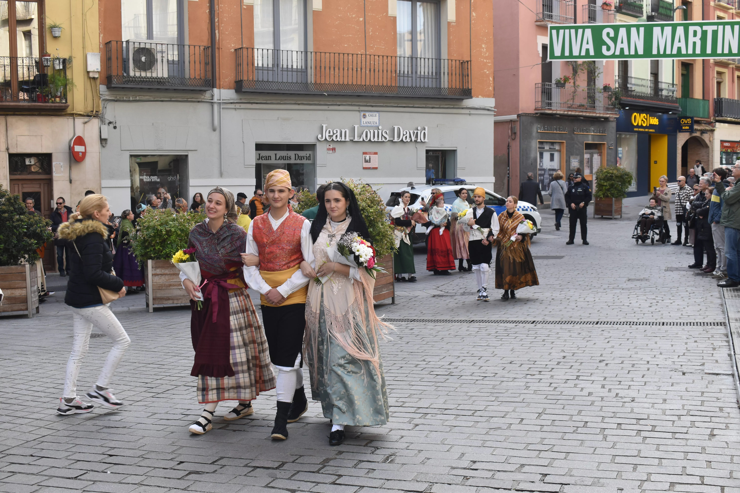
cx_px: 370
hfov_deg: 43.6
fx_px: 925
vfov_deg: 29.9
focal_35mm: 45
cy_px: 246
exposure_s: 1/250
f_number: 8
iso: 400
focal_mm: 30
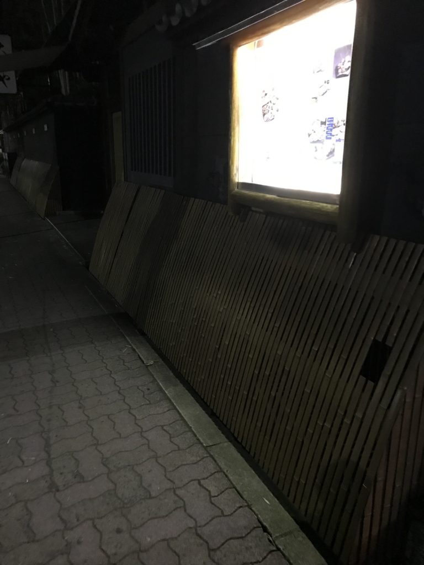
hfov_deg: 49.7
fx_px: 457
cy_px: 282
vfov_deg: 63.4
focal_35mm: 28
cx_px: 212
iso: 100
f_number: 1.8
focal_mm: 3.99
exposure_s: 1/4
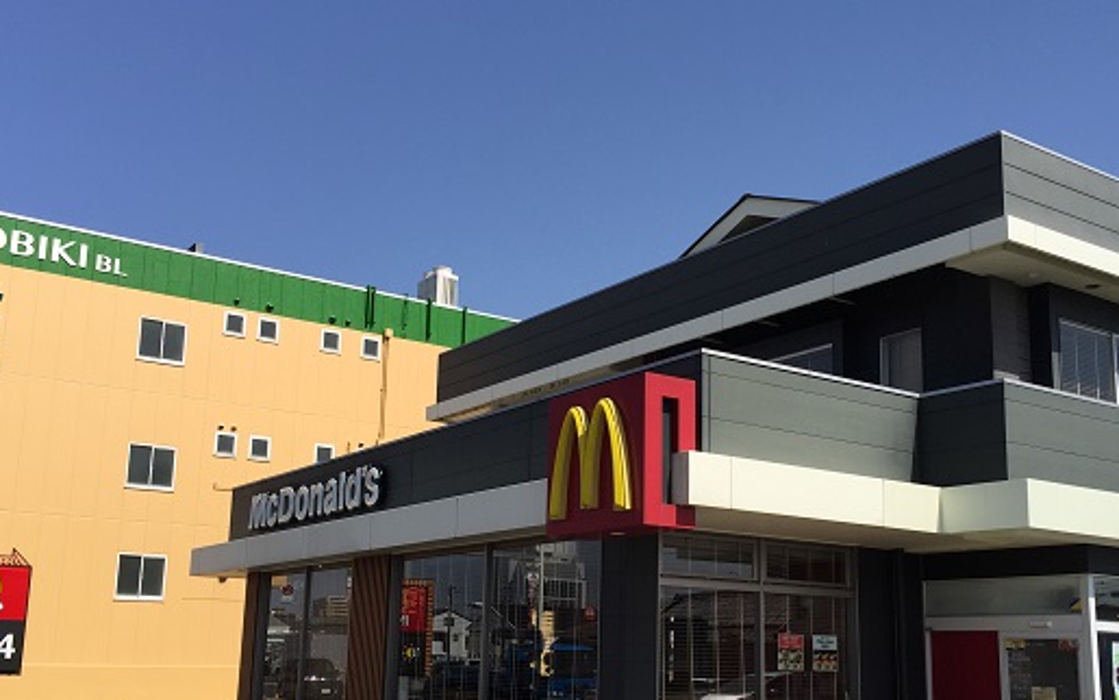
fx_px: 1189
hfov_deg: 50.3
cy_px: 448
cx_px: 599
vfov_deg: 32.6
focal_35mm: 39
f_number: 2.2
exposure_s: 1/2639
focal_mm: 4.15
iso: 32
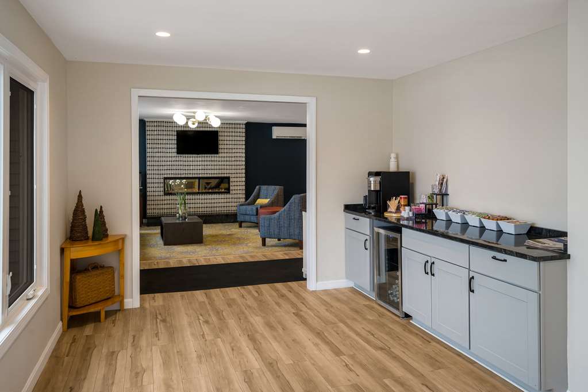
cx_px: 294
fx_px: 376
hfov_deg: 76.1
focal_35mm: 23
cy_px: 196
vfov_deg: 55.1
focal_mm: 23
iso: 200
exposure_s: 1/1.67
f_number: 8
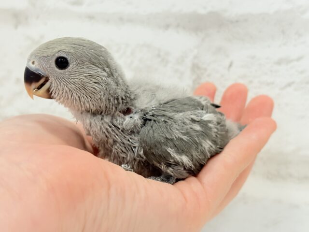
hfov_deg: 36.8
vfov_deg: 28.0
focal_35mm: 52
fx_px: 464
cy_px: 116
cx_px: 154
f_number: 1.6
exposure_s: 1/100
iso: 125
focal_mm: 5.96
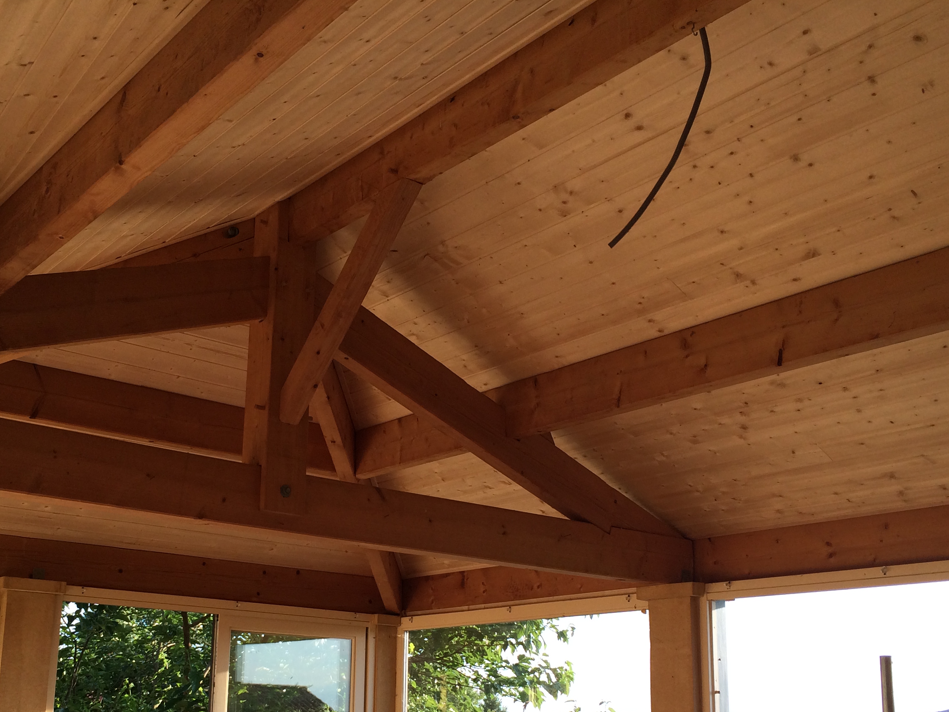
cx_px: 391
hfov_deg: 43.7
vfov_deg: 33.1
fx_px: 1179
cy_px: 505
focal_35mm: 43
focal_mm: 4.12
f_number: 2.2
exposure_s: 1/394
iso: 32
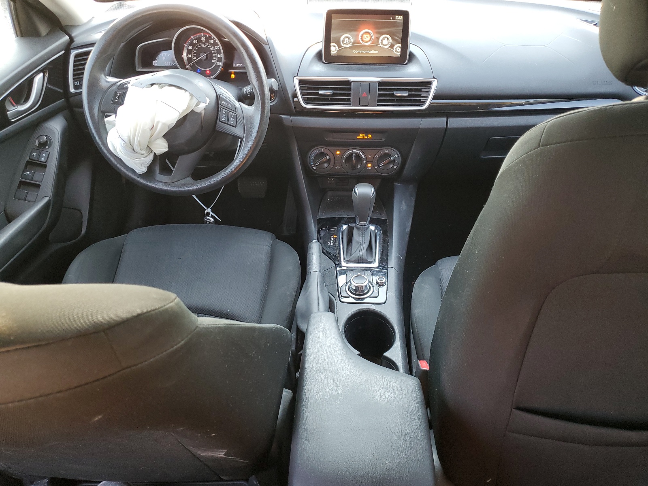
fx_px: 487
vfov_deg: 53.1
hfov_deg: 67.3
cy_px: 243
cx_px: 324
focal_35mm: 26
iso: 84
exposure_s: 1/50
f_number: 1.5
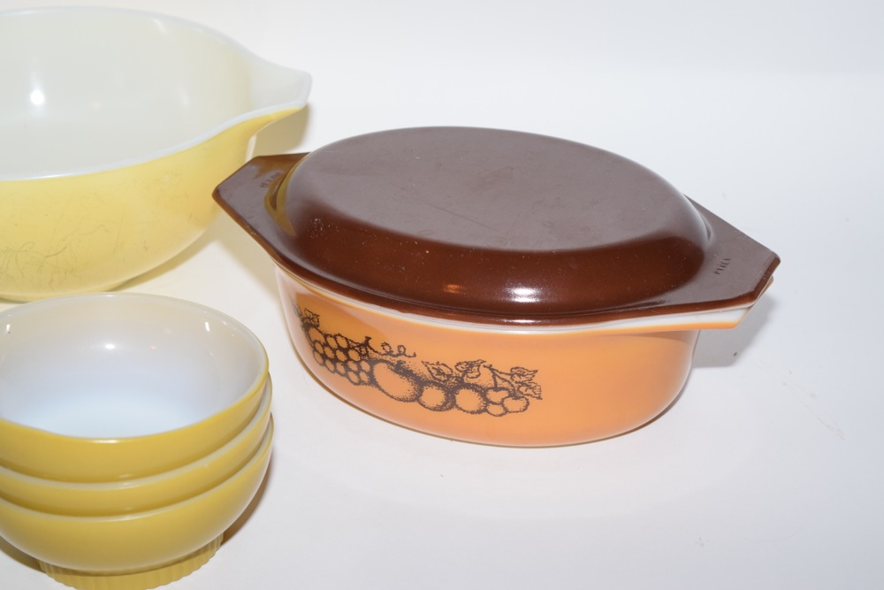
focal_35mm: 82
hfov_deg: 24.6
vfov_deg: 16.6
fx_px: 2026
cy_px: 295
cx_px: 442
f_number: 5.6
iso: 640
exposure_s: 1/60
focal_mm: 55
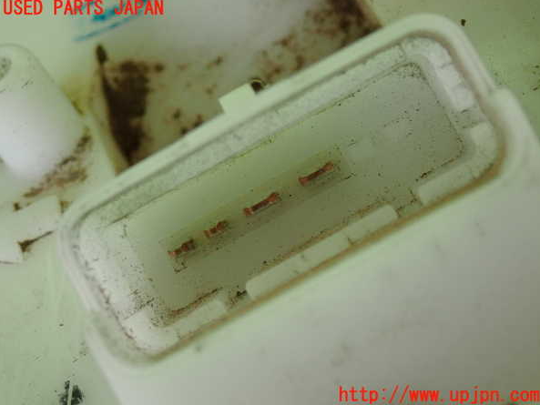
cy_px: 202
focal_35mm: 83
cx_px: 271
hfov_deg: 23.6
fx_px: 1295
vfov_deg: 17.8
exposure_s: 1/125
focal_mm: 14.62
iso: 400
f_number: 4.3
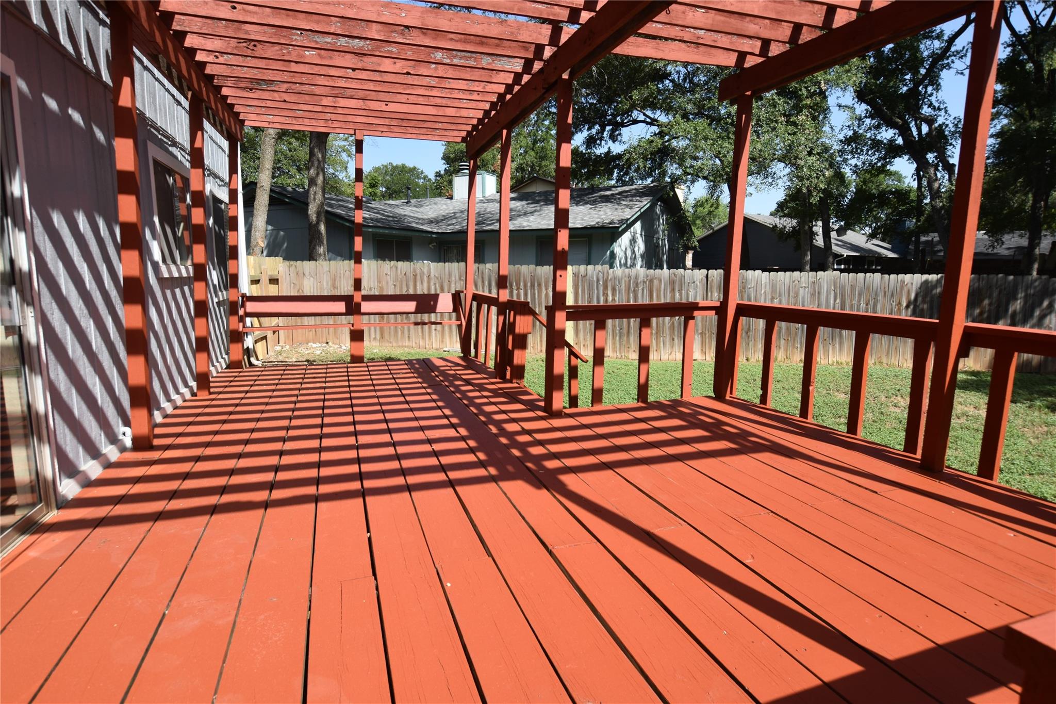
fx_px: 572
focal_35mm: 20
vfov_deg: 63.2
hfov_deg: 85.4
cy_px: 352
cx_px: 528
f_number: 9
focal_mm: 13
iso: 200
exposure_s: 1/320
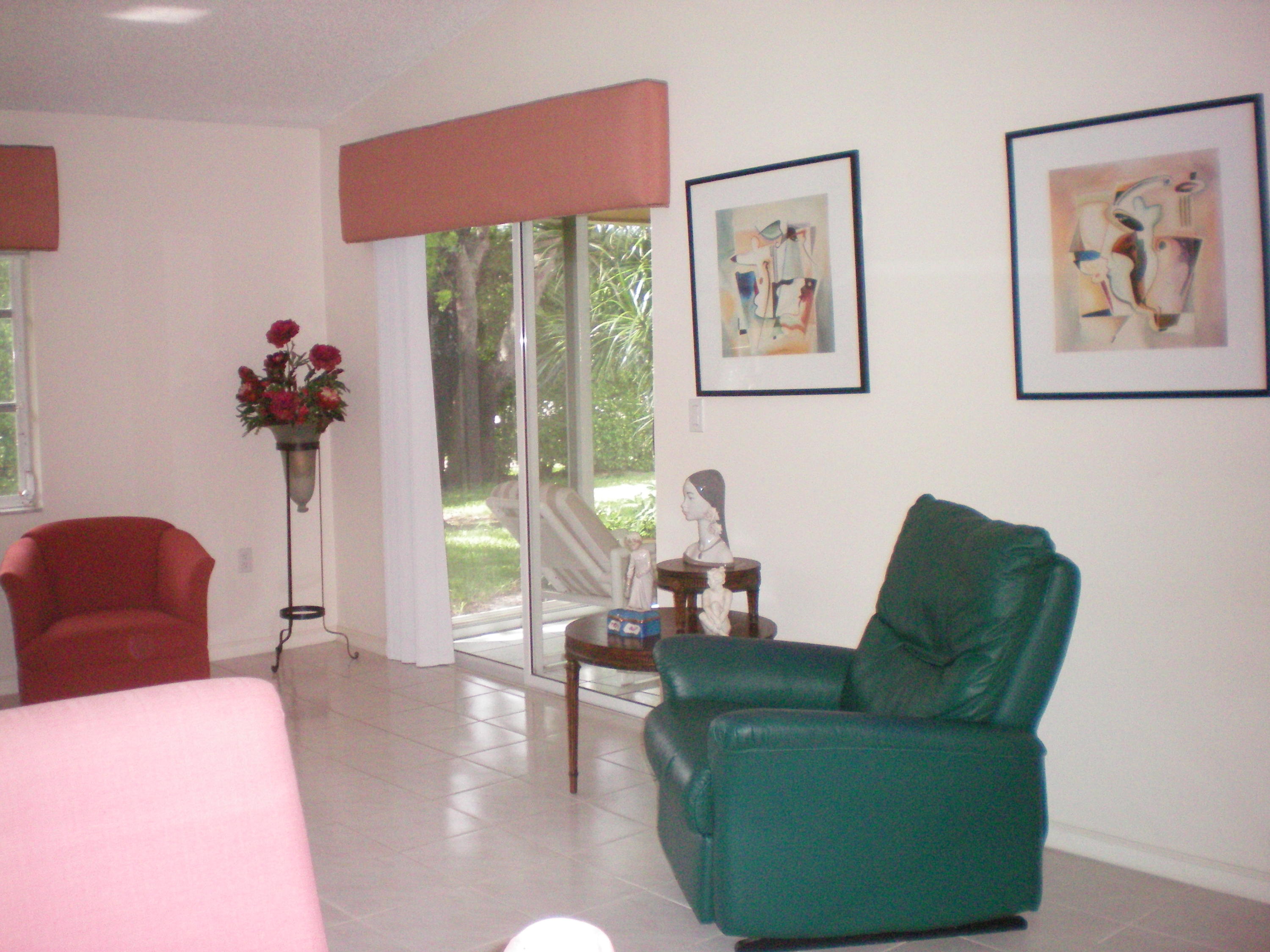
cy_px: 476
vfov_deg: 37.7
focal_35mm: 38
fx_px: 1394
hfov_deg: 49.0
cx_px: 635
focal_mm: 6.3
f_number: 3.1
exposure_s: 1/60
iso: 400
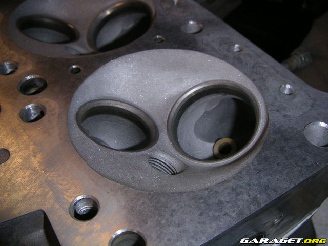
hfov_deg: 49.0
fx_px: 360
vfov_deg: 37.7
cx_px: 164
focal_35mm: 38
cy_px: 123
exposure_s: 1/45
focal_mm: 6
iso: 160
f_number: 6.7
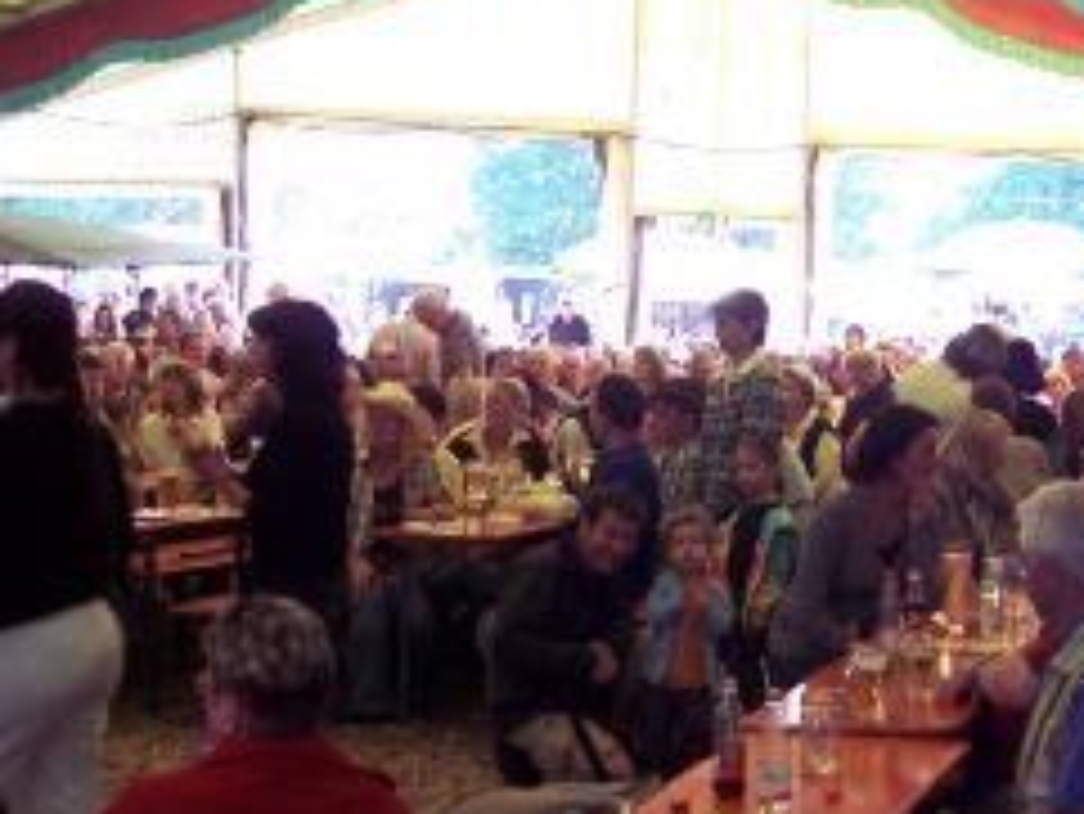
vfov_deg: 18.2
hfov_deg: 23.2
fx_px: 2538
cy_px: 447
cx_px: 1053
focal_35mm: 81
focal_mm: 8
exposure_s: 1/20
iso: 200
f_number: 3.4
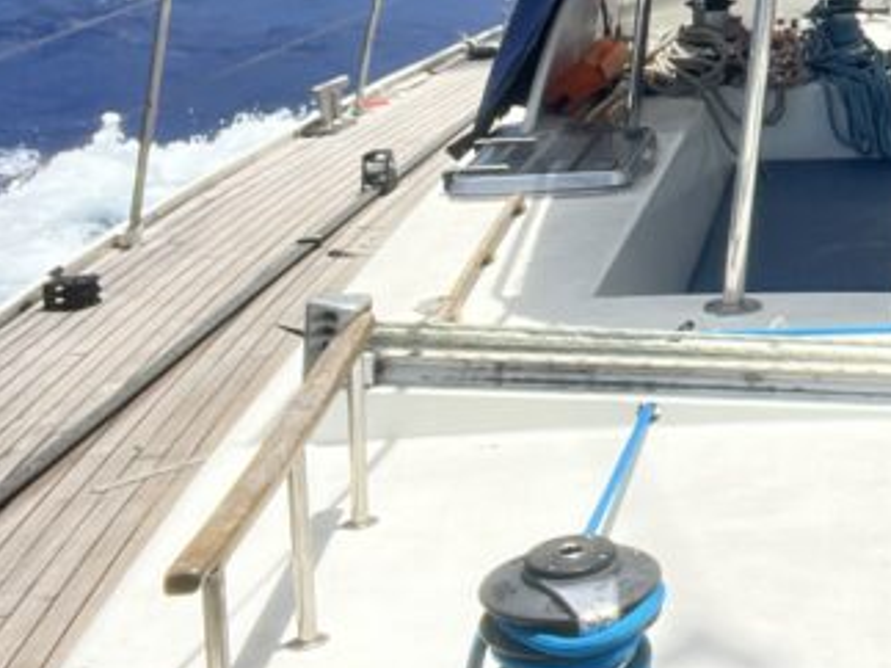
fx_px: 1878
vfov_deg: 19.2
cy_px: -91
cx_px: 1054
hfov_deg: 24.3
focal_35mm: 73
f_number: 2.2
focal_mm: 2.71
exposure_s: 1/857
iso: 32
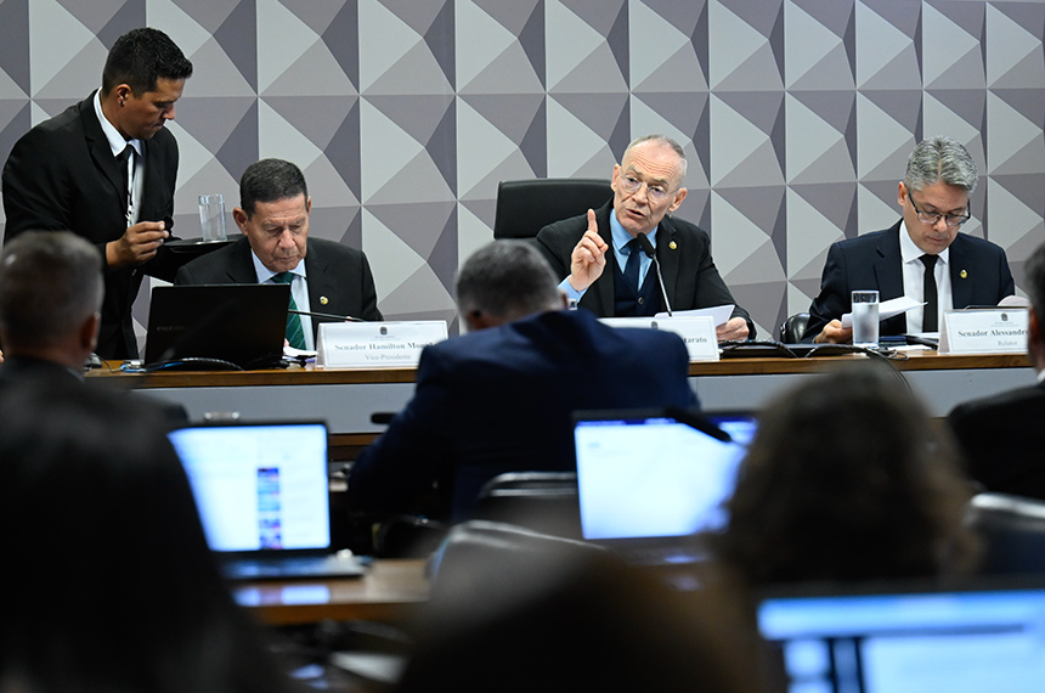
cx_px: 522
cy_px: 346
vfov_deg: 9.9
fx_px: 3998
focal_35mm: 138
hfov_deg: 14.9
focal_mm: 92
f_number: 2.8
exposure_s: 1/200
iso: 1600
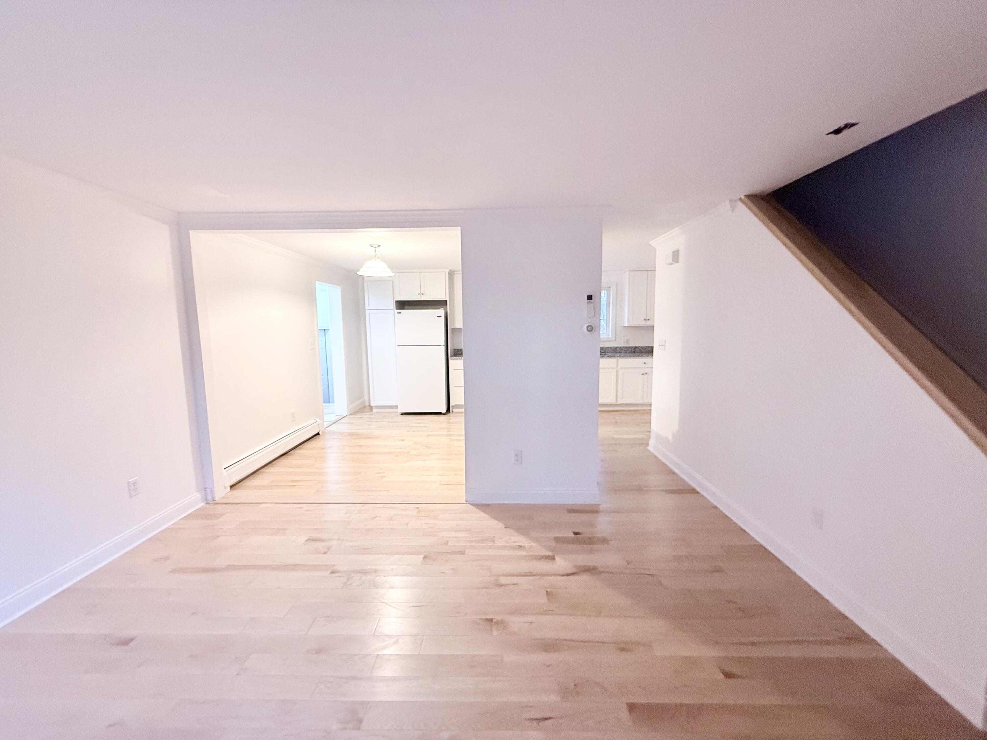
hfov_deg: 102.1
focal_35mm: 14
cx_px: 494
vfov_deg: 85.7
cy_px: 370
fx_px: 399
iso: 400
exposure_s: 1/60
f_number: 2.2
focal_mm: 2.22
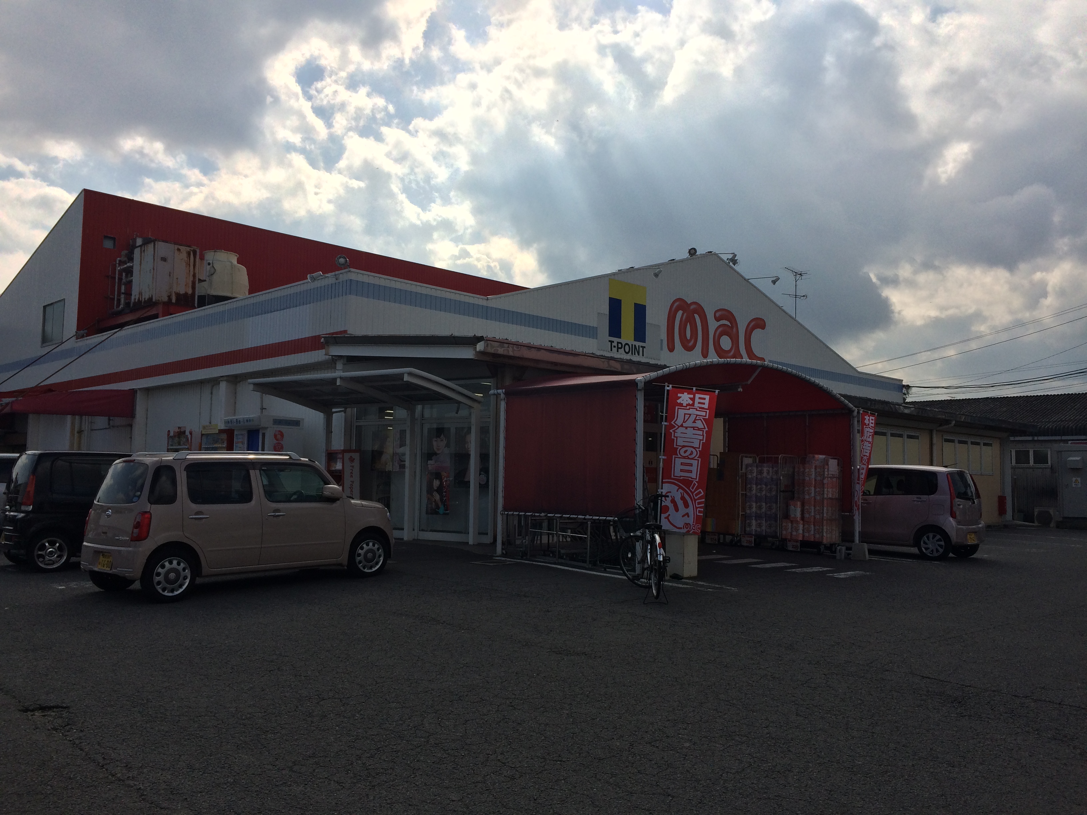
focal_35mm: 29
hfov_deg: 61.7
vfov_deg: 48.2
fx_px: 911
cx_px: 544
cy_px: 408
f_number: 2.2
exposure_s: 1/5882
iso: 32
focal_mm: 4.15
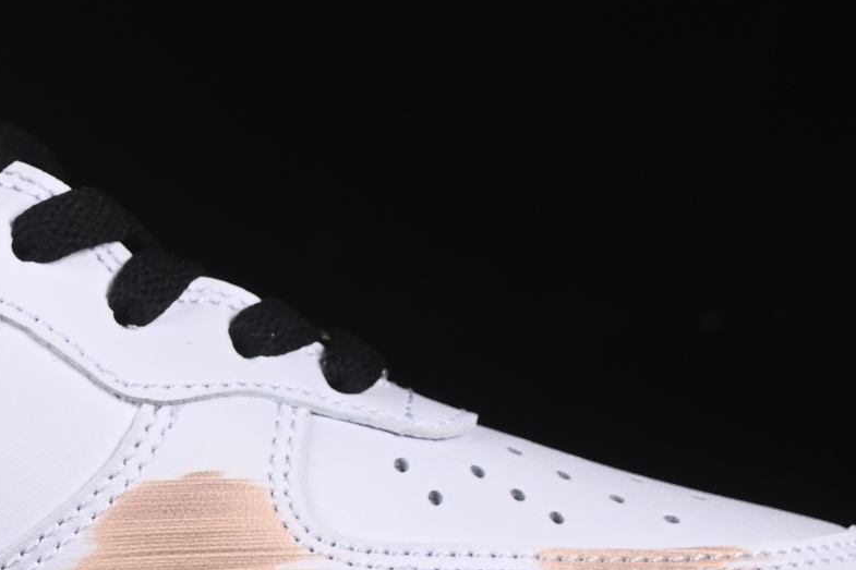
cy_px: 301
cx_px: -104
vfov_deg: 5.2
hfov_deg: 7.7
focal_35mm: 266
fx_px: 6323
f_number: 8
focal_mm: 50
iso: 160
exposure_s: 1/100
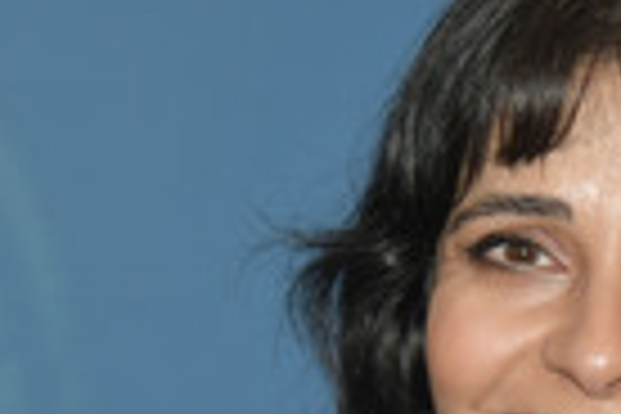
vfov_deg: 4.0
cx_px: 529
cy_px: 508
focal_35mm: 343
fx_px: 5916
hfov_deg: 6.0
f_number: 5.6
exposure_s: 1/200
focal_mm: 105
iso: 640
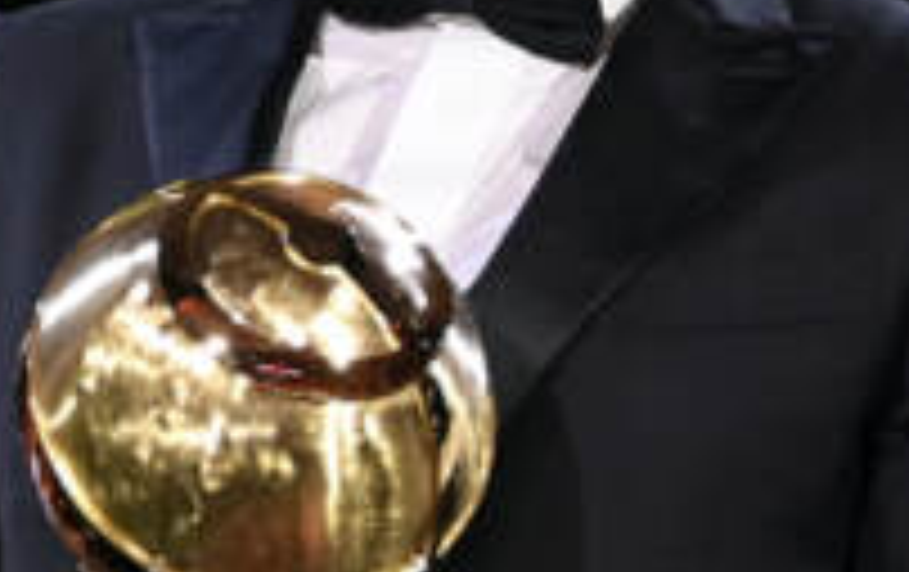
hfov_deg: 3.1
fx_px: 16626
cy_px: 491
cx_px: -320
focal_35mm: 670
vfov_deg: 2.0
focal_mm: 130
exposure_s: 1/200
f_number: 3.5
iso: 2000
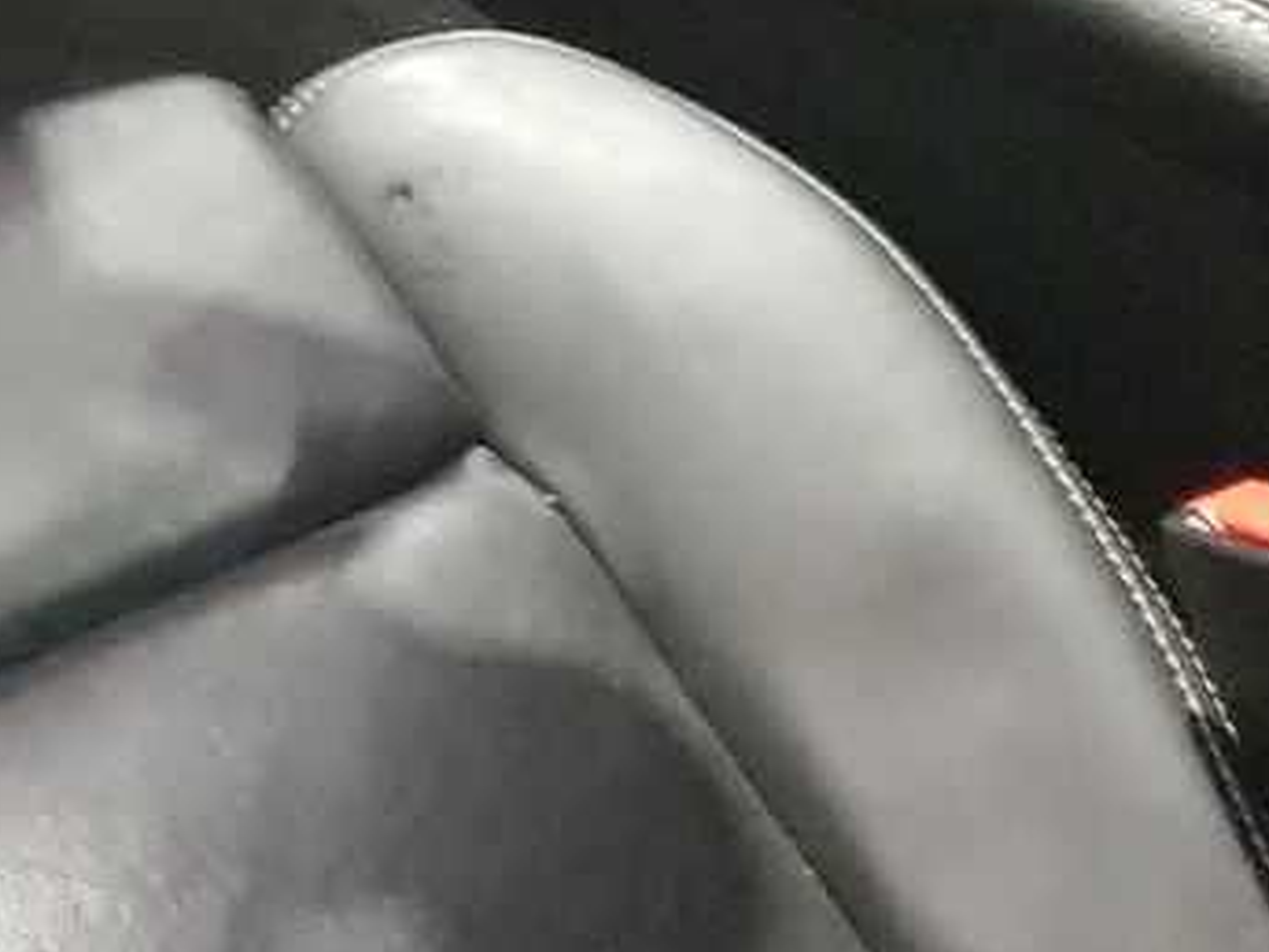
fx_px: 4436
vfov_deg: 12.2
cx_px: -561
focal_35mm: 121
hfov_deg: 15.2
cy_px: 166
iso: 712
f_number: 1.5
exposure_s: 1/24
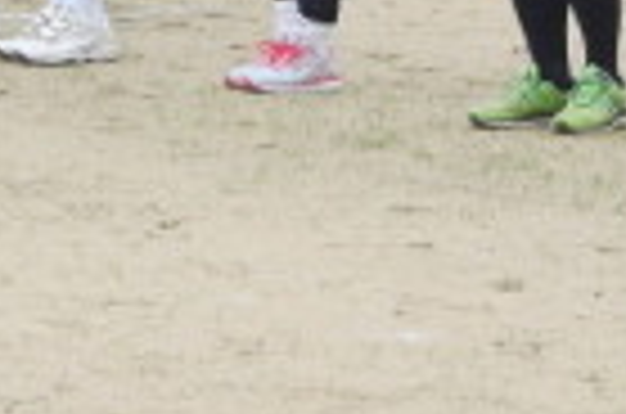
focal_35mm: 518
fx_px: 8987
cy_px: -459
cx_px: 306
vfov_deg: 2.6
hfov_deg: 4.0
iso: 220
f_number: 5
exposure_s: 1/60
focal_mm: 20.6
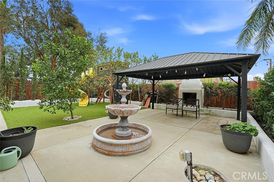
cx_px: 137
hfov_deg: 100.4
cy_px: 91
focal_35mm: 15
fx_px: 114
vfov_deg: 77.3
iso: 400
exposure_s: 1/3200
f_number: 5.6
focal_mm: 15
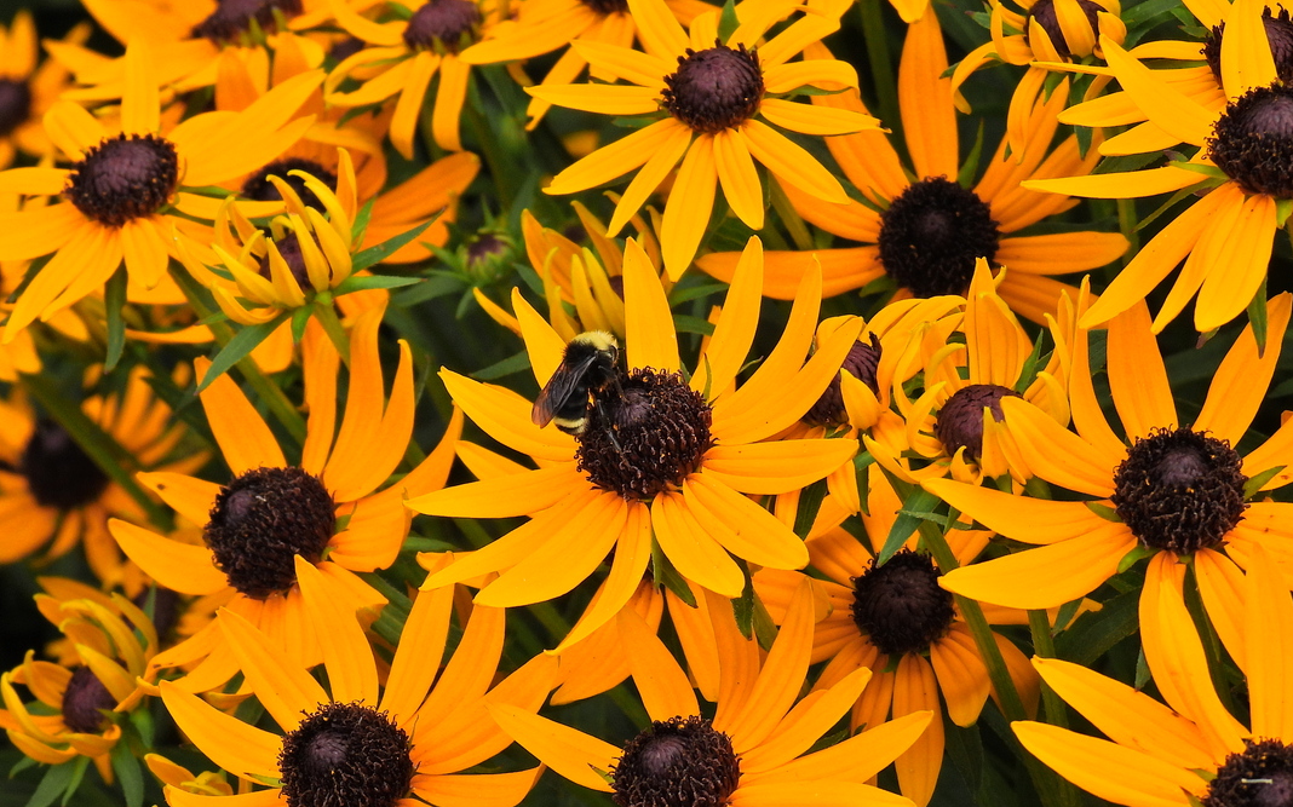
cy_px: 393
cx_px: 630
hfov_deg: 9.7
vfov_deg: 6.1
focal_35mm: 216
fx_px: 7610
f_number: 4.5
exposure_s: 1/400
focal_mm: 30.3
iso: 100
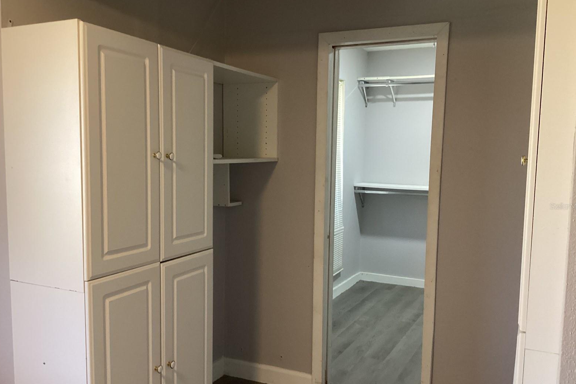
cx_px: 290
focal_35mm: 33
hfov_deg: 57.2
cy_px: 206
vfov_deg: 39.9
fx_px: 528
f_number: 2.4
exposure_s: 1/40
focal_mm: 3.3
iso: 250
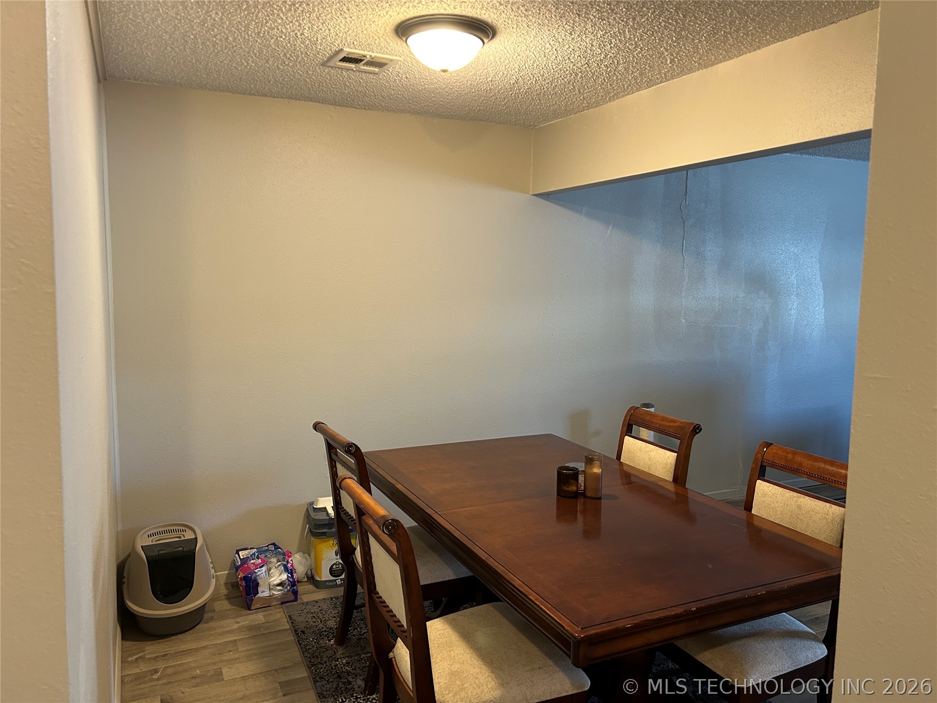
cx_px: 468
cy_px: 352
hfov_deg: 67.3
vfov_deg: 53.1
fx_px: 704
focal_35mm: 26
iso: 250
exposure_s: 1/60
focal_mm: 5.7
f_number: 1.5
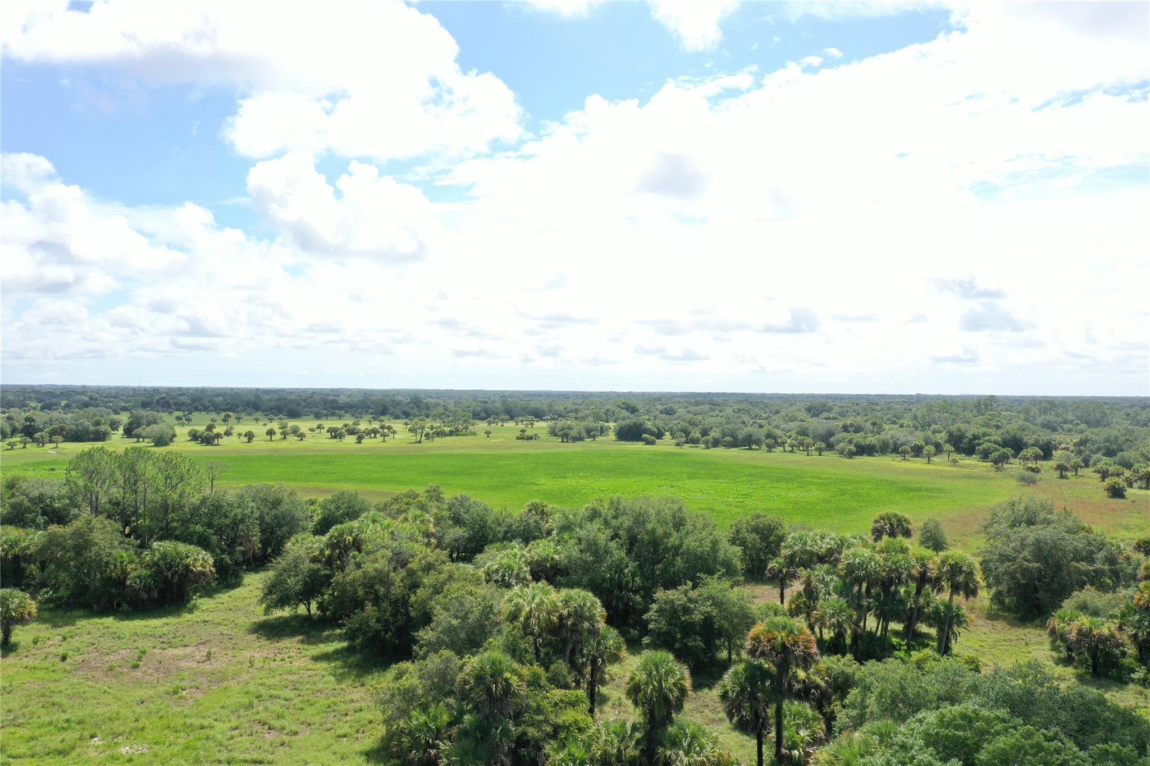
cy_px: 383
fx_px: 894
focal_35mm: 28
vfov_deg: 46.4
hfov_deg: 65.5
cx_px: 575
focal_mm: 10.26
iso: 100
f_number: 5.6
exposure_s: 1/320
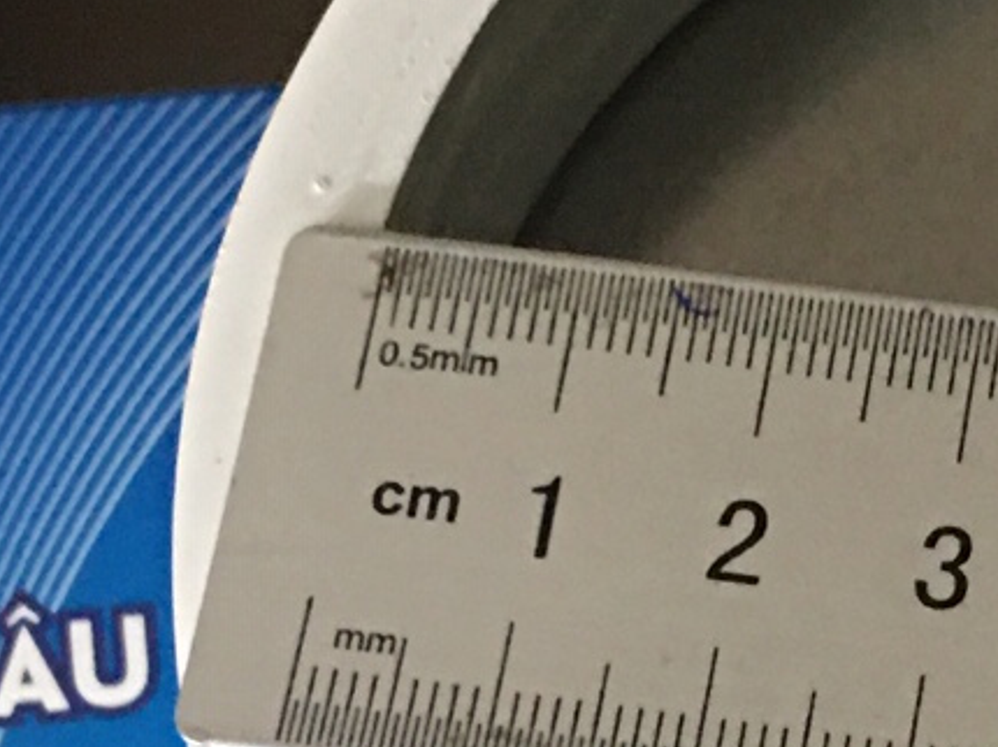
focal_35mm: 136
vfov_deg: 10.9
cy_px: 603
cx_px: 963
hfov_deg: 14.3
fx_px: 3919
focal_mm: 4.15
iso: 80
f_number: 2.2
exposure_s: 1/10
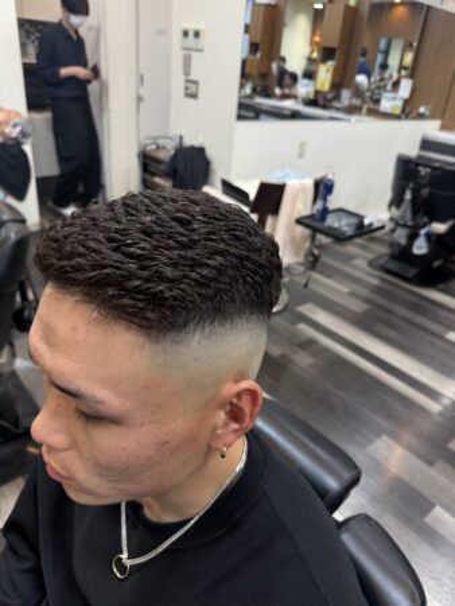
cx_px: 228
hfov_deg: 56.9
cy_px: 303
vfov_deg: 71.6
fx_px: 420
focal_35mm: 24
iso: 160
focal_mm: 6.76
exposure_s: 1/100
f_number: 1.78
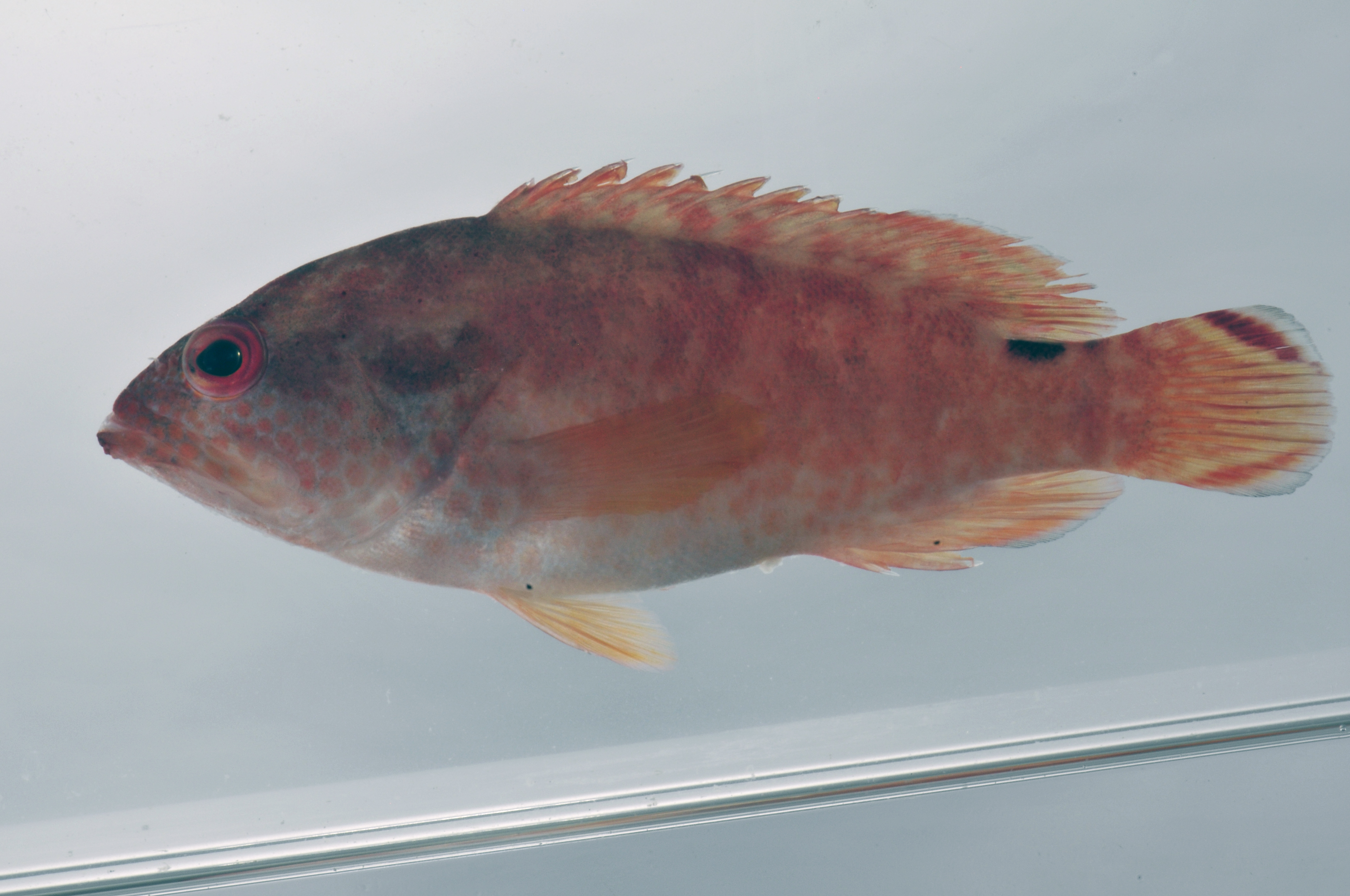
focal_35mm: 158
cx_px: 675
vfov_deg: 8.7
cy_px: 448
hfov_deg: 13.1
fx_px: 5899
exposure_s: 1/60
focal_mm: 105
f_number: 36
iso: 200
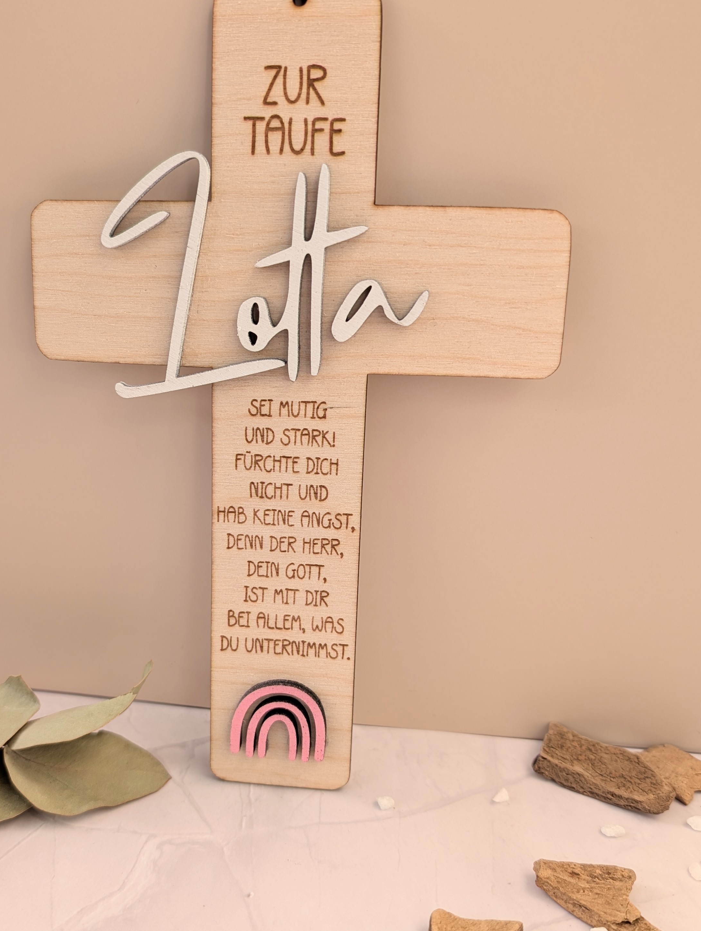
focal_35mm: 34
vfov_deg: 53.9
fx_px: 916
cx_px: 284
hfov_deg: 41.7
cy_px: 488
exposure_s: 1/130
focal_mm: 6.9
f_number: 1.68
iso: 17
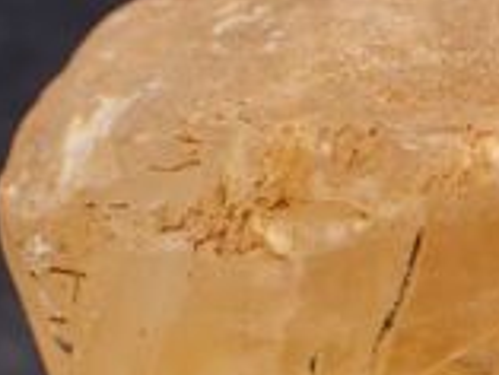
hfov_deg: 6.4
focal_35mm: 306
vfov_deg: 4.8
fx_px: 4414
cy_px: 467
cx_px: 671
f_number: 4.9
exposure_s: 1/400
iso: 250
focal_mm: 18
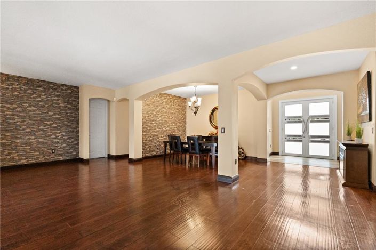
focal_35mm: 16
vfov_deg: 73.7
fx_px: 167
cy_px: 125
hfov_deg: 96.8
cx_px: 188
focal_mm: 16
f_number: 5.6
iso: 5000
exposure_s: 1/250
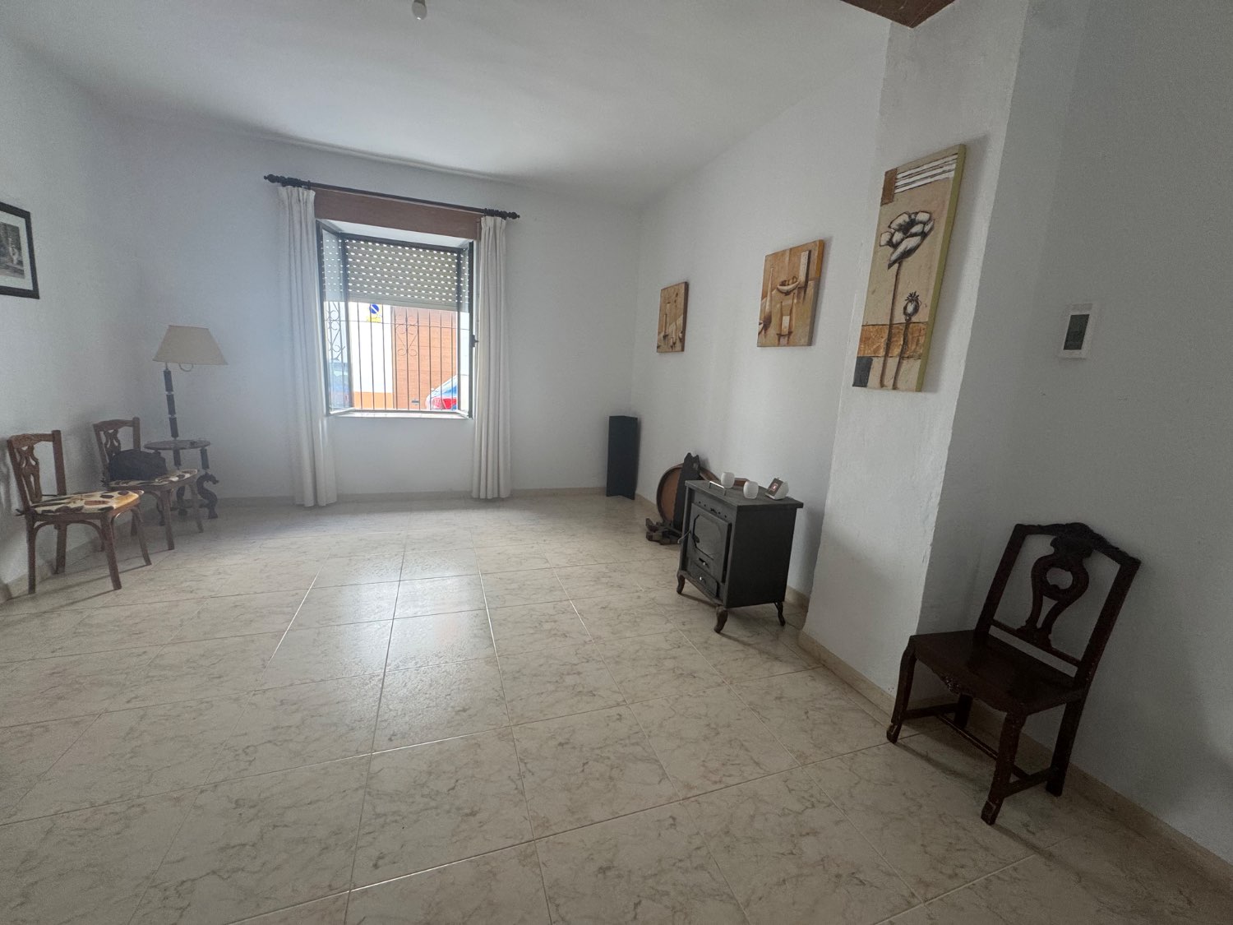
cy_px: 462
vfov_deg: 85.7
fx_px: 499
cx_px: 616
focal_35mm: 14
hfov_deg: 102.1
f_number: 2.2
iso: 160
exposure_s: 1/99
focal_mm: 2.22
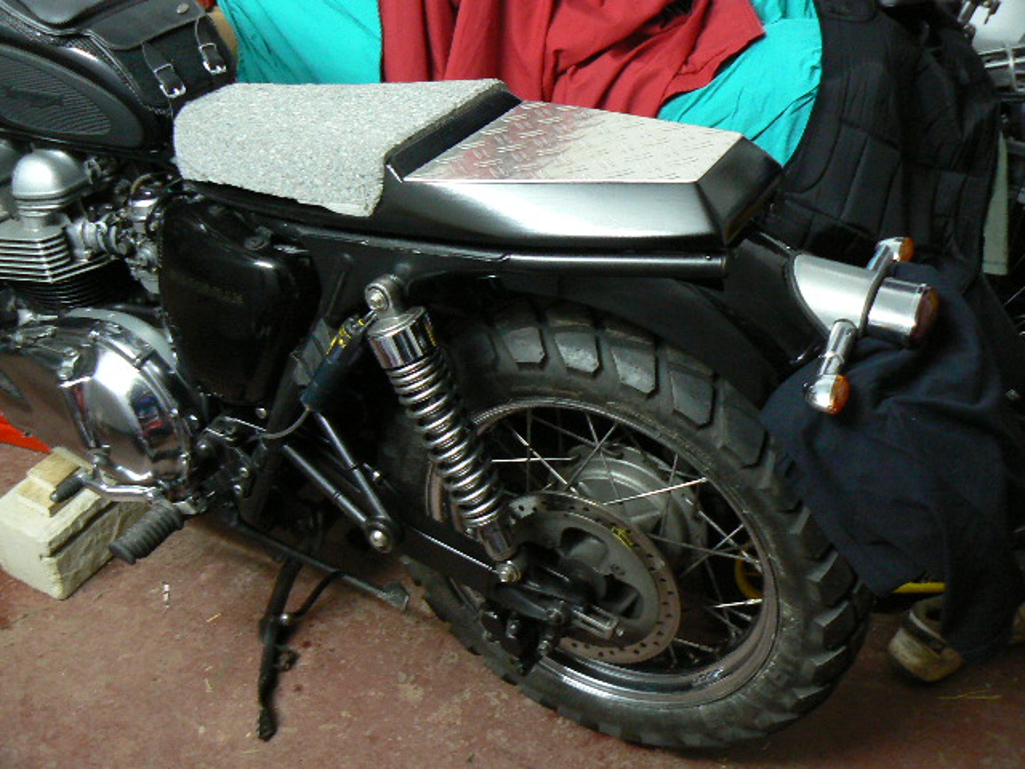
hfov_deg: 51.4
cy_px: 384
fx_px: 1066
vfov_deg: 39.7
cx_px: 512
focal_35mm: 36
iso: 200
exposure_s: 1/3.2
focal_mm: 6
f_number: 2.8
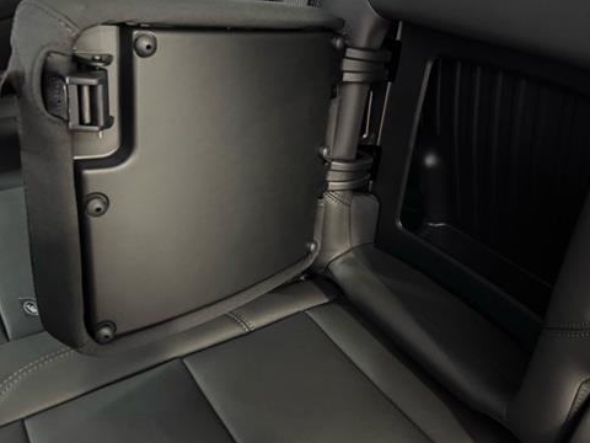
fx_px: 545
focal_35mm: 32
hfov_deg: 56.1
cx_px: 372
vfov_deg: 44.1
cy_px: 194
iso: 1600
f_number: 1.78
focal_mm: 6.76
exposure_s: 1/15
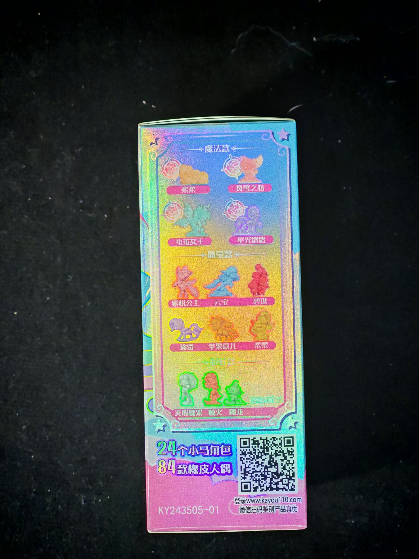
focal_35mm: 83
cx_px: 210
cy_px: 280
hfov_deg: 17.8
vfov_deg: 23.6
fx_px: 1340
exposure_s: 1/33
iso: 400
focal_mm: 8.67
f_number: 2.4
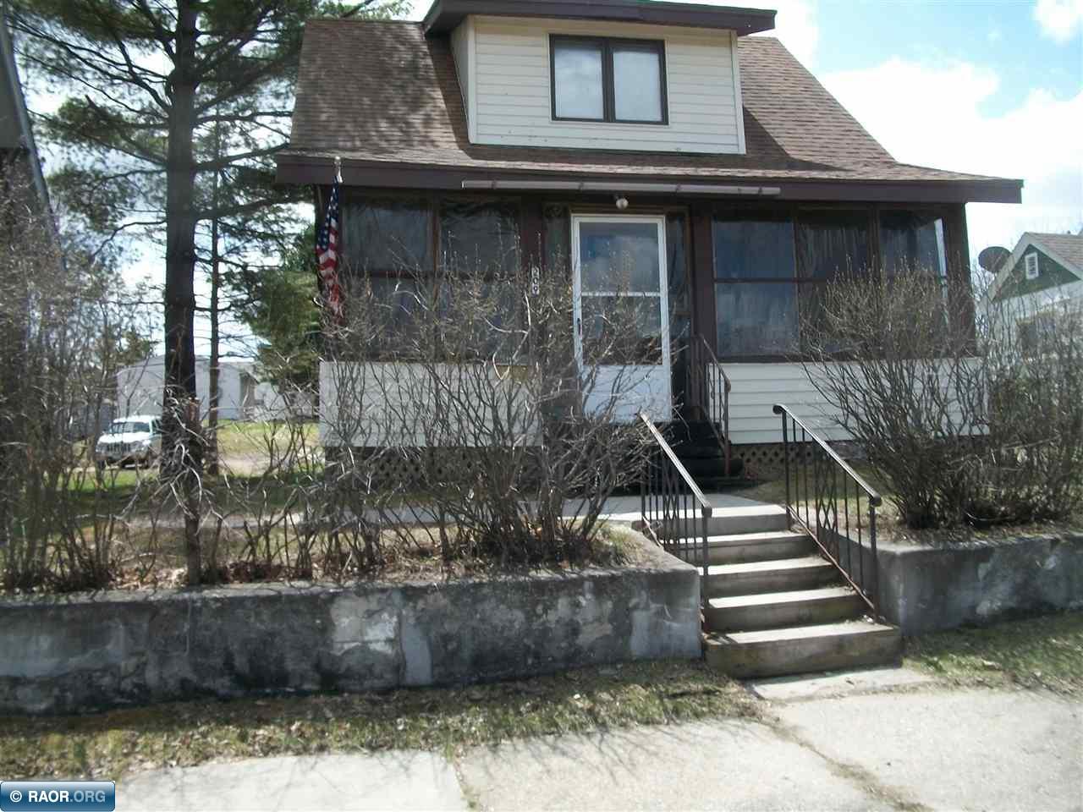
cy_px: 406
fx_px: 1001
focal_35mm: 32
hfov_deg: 56.8
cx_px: 542
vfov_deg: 44.2
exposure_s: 1/250
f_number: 5.5
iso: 80
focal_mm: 5.7
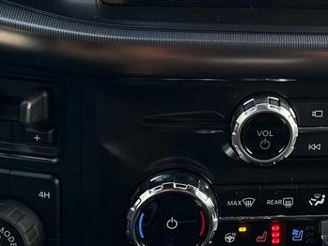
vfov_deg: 16.3
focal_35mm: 88
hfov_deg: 21.3
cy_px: -29
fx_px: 834
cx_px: 344
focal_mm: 6.86
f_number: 1.78
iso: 64
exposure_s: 1/165
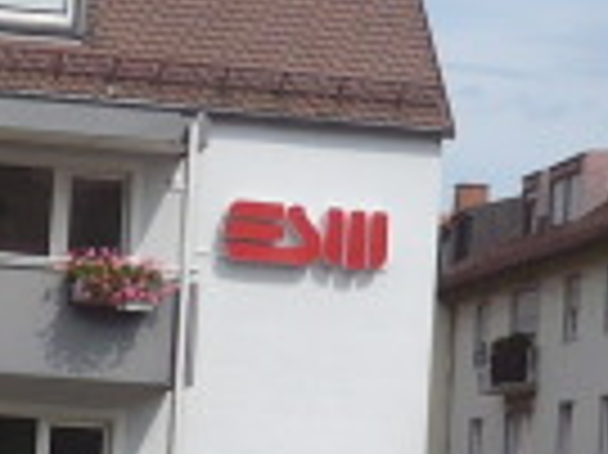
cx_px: -176
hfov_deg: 10.6
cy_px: 609
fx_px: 3194
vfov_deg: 8.0
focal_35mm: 182
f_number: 2.9
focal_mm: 6
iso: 100
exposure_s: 1/800
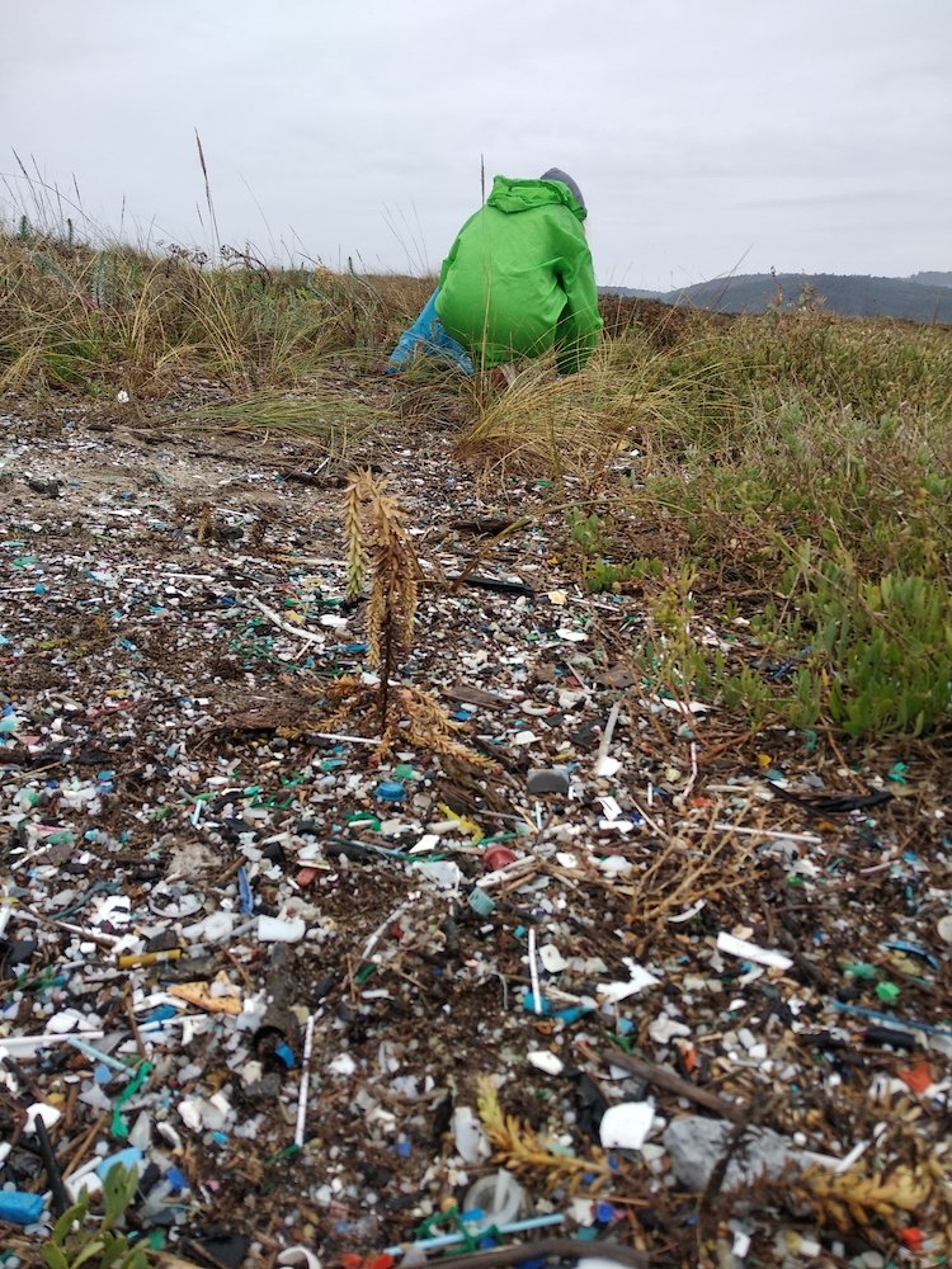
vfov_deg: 67.3
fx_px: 953
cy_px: 634
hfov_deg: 53.1
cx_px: 476
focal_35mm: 26
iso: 100
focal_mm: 3.81
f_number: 2.2
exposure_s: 1/100
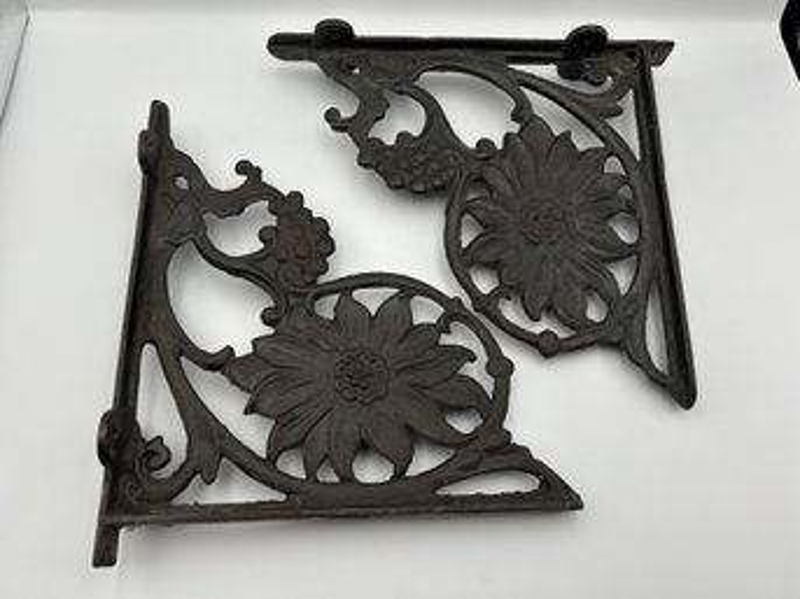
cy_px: 300
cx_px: 400
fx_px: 601
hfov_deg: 67.3
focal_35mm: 26
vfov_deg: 53.0
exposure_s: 1/846
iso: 50
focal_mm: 5.7
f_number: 1.5
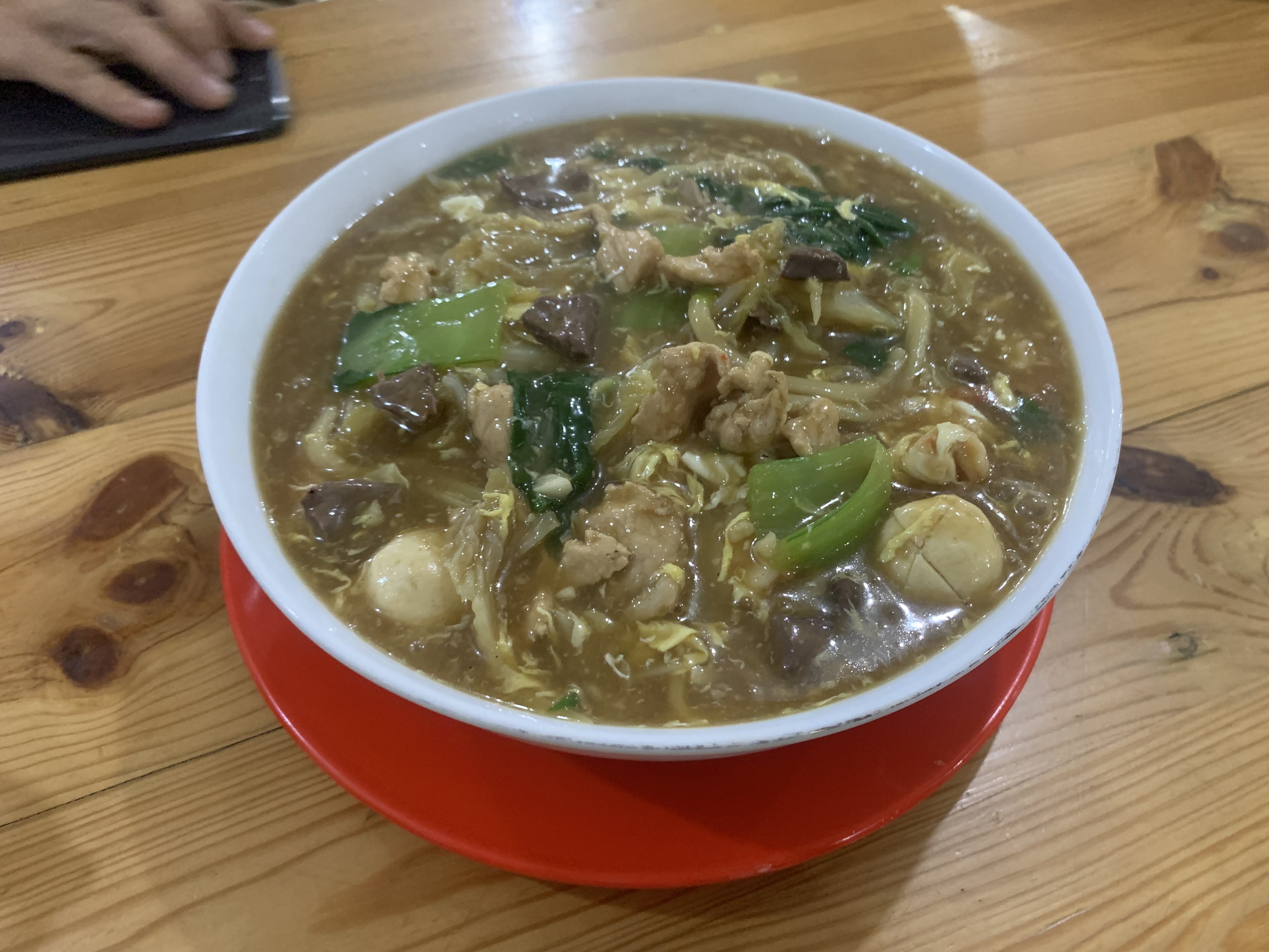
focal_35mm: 26
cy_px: 476
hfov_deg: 67.3
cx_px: 634
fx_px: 953
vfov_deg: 53.1
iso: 400
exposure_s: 1/43
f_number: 1.8
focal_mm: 4.25
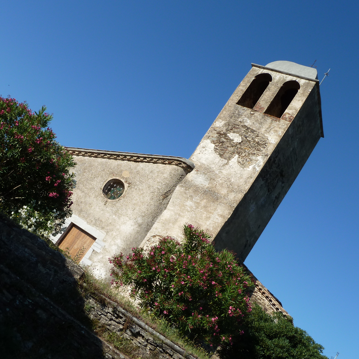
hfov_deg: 39.7
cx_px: 133
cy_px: 179
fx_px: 493
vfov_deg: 40.0
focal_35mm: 42
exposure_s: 1/500
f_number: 5
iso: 80
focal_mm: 5.7
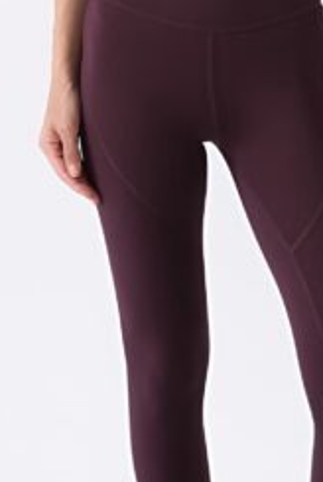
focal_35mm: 110
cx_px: 223
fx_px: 1476
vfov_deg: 18.0
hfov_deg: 12.5
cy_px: -30
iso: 2000
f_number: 5.6
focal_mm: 20.2
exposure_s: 1/60
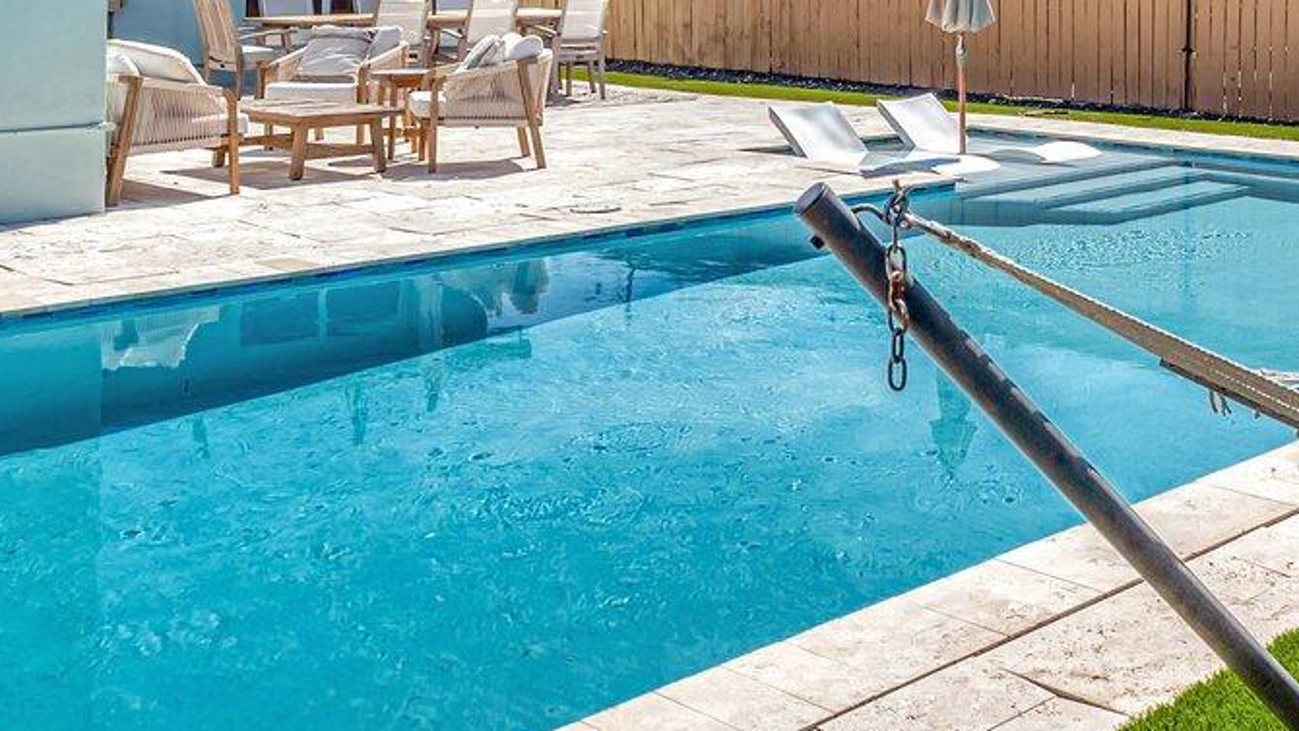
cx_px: 1000
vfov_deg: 23.1
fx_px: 1676
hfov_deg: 40.9
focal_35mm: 49
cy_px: -76
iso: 400
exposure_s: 1/2000
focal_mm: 15.2
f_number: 8
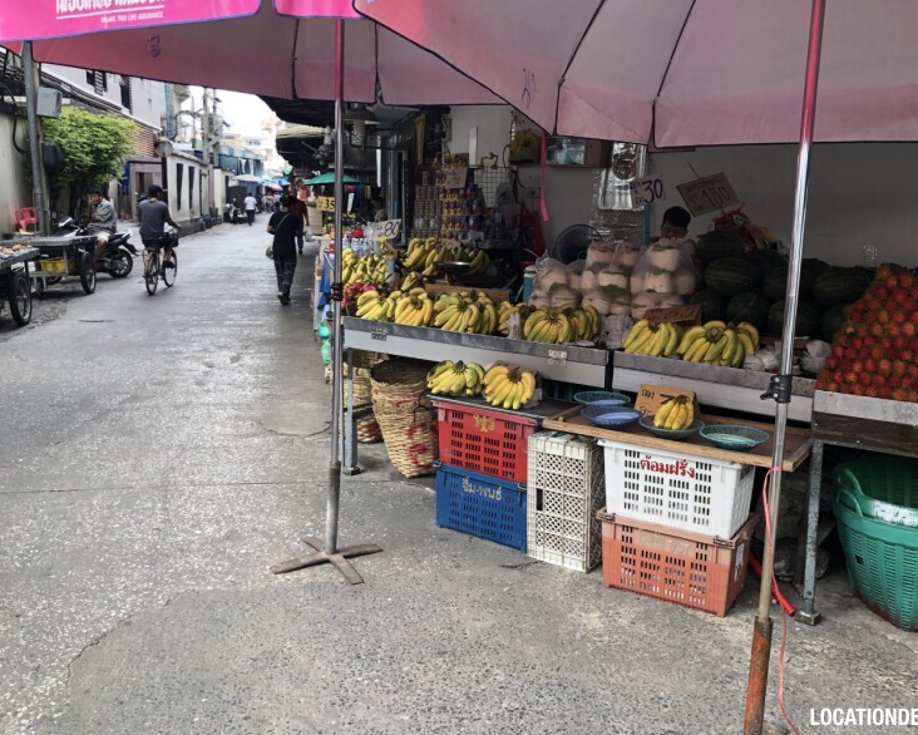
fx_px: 815
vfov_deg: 48.5
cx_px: 503
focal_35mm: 30
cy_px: 363
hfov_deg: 58.7
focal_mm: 3.99
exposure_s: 1/120
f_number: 1.8
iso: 32
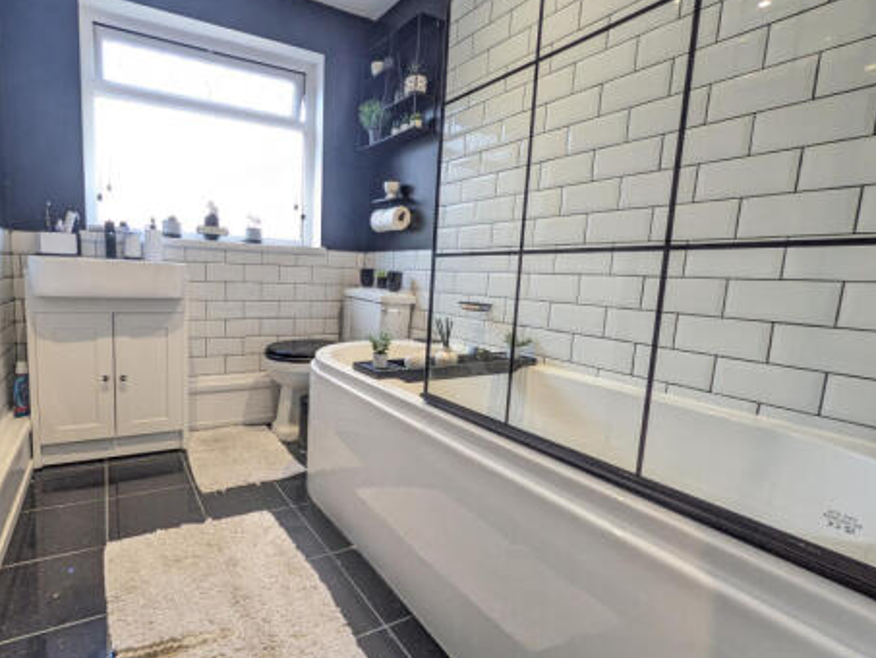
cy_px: 332
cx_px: 329
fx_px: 456
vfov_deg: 71.6
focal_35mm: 18
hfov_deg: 86.0
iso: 141
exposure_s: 1/50
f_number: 2.2
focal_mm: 1.83
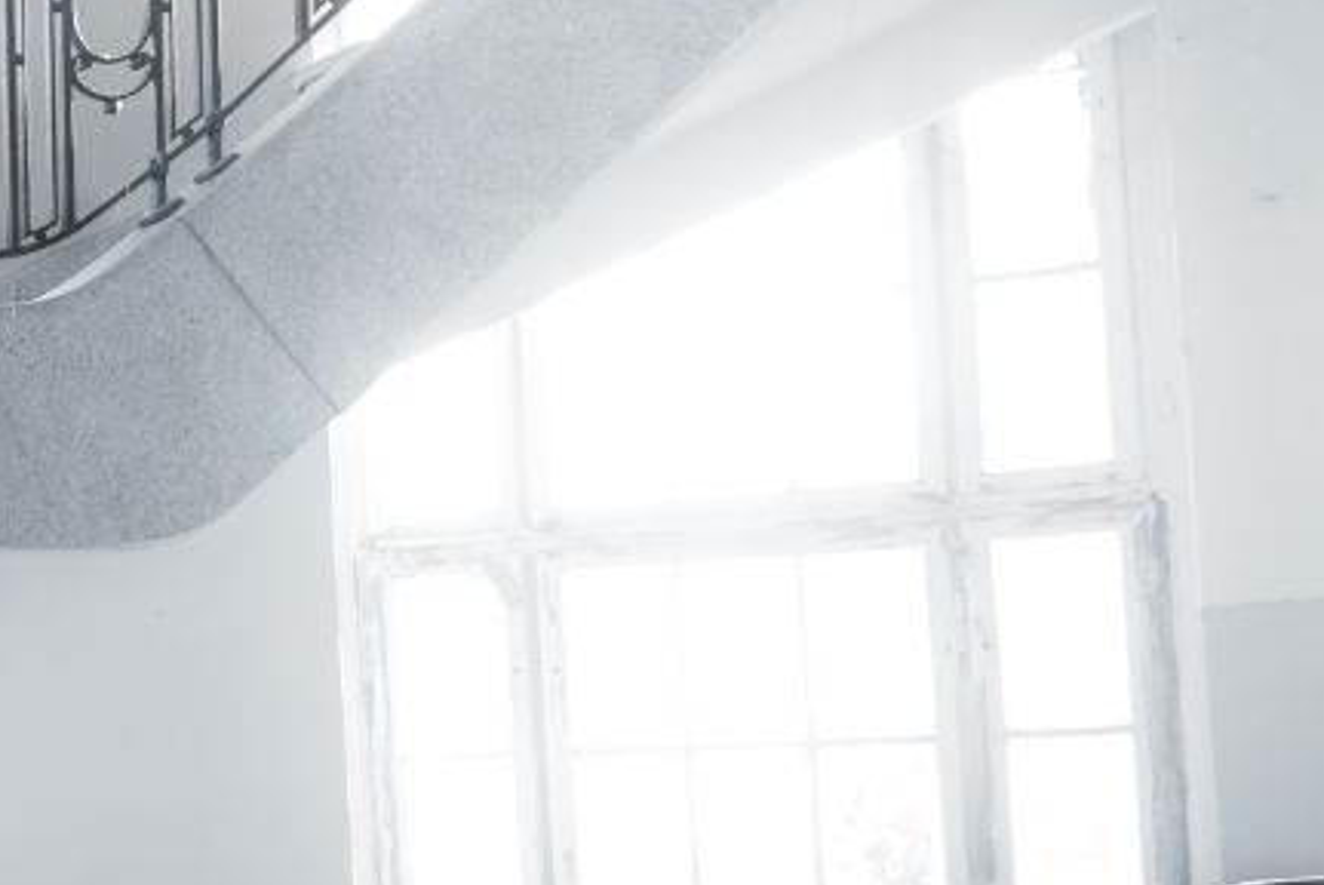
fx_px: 2797
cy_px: 736
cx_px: -1158
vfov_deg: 17.8
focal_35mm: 76
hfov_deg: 19.1
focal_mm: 16
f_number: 9
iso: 100
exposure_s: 1/3
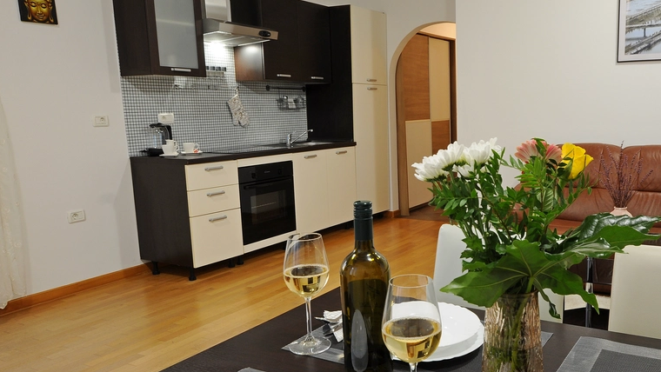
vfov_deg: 37.0
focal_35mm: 32
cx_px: 444
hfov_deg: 60.0
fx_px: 556
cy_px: 205
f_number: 10
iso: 200
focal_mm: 15
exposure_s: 1
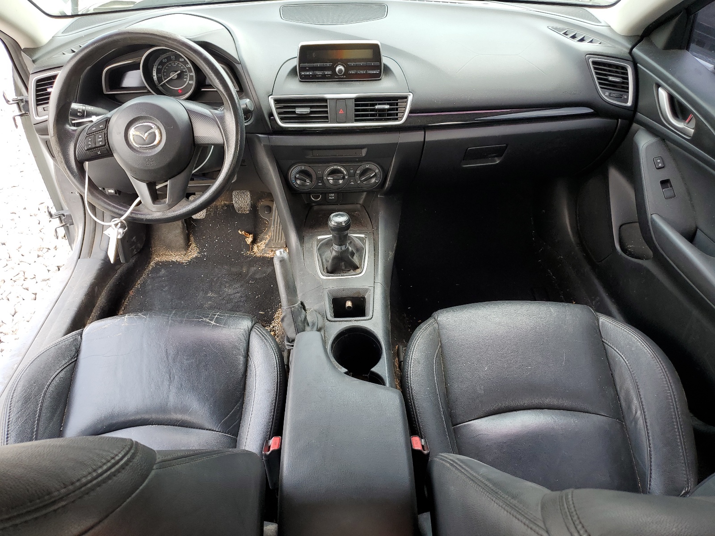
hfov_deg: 67.3
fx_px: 537
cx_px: 358
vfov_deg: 53.1
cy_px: 268
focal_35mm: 26
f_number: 1.5
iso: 50
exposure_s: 1/159
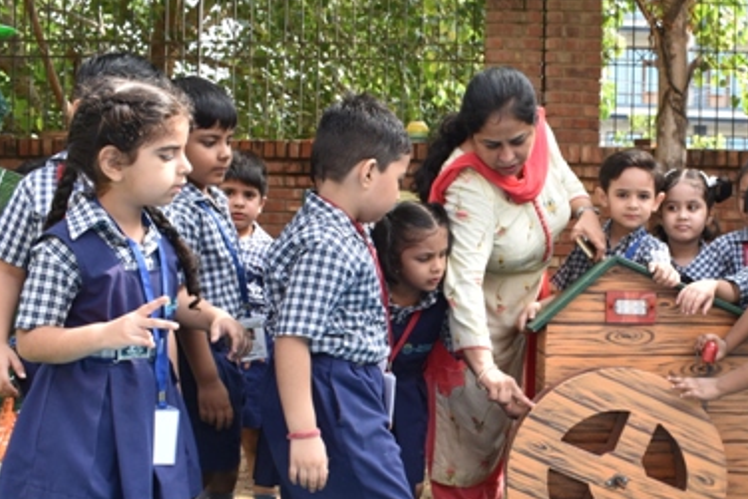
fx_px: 1060
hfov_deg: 38.2
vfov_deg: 26.2
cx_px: 523
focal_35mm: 51
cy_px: 369
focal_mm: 20
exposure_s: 1/200
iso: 400
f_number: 7.1
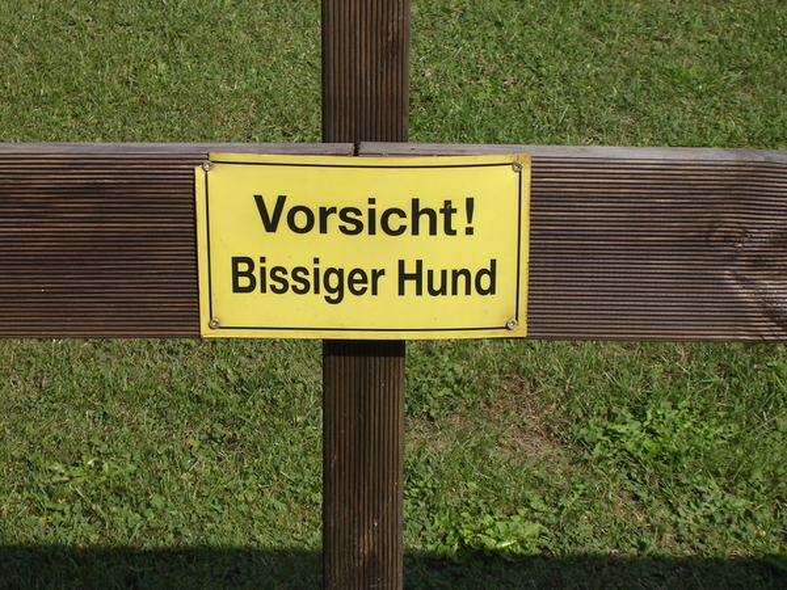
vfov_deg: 12.9
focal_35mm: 115
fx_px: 2615
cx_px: 394
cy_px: 295
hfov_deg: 17.1
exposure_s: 1/430
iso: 100
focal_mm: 17.4
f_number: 4.9
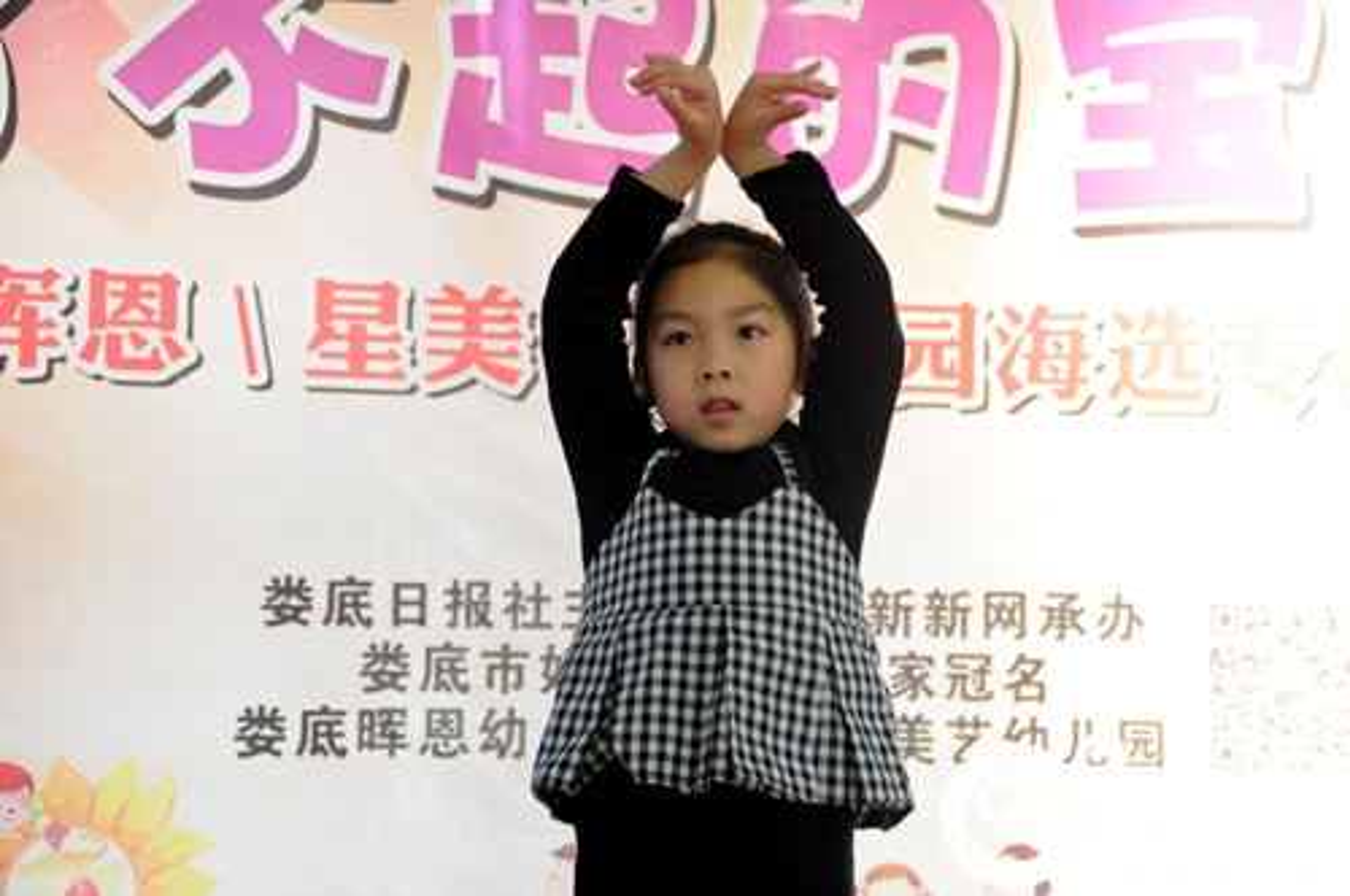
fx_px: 2921
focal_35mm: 78
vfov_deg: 17.4
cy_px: 448
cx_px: 675
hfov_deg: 26.0
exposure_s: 1/60
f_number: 5.6
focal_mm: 52
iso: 1600
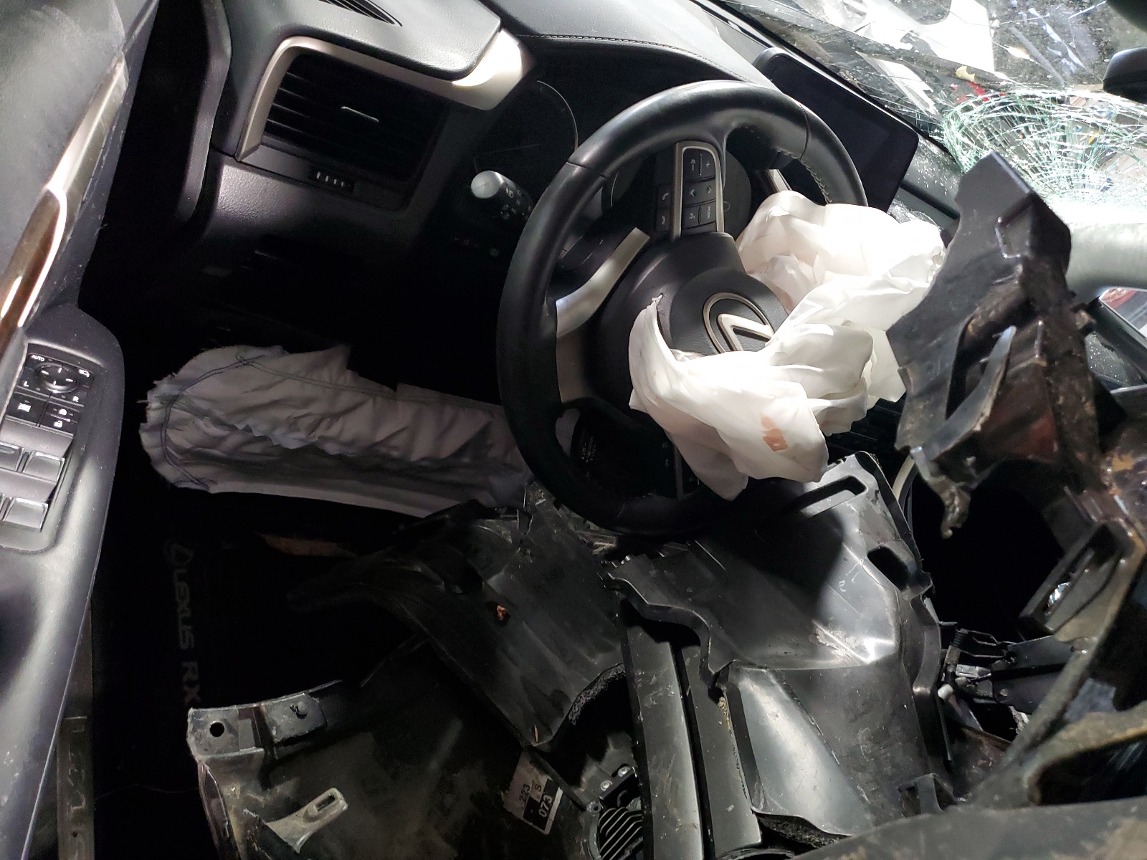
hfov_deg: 67.3
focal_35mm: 26
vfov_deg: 53.1
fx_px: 862
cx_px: 574
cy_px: 430
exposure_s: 1/24
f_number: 1.5
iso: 311
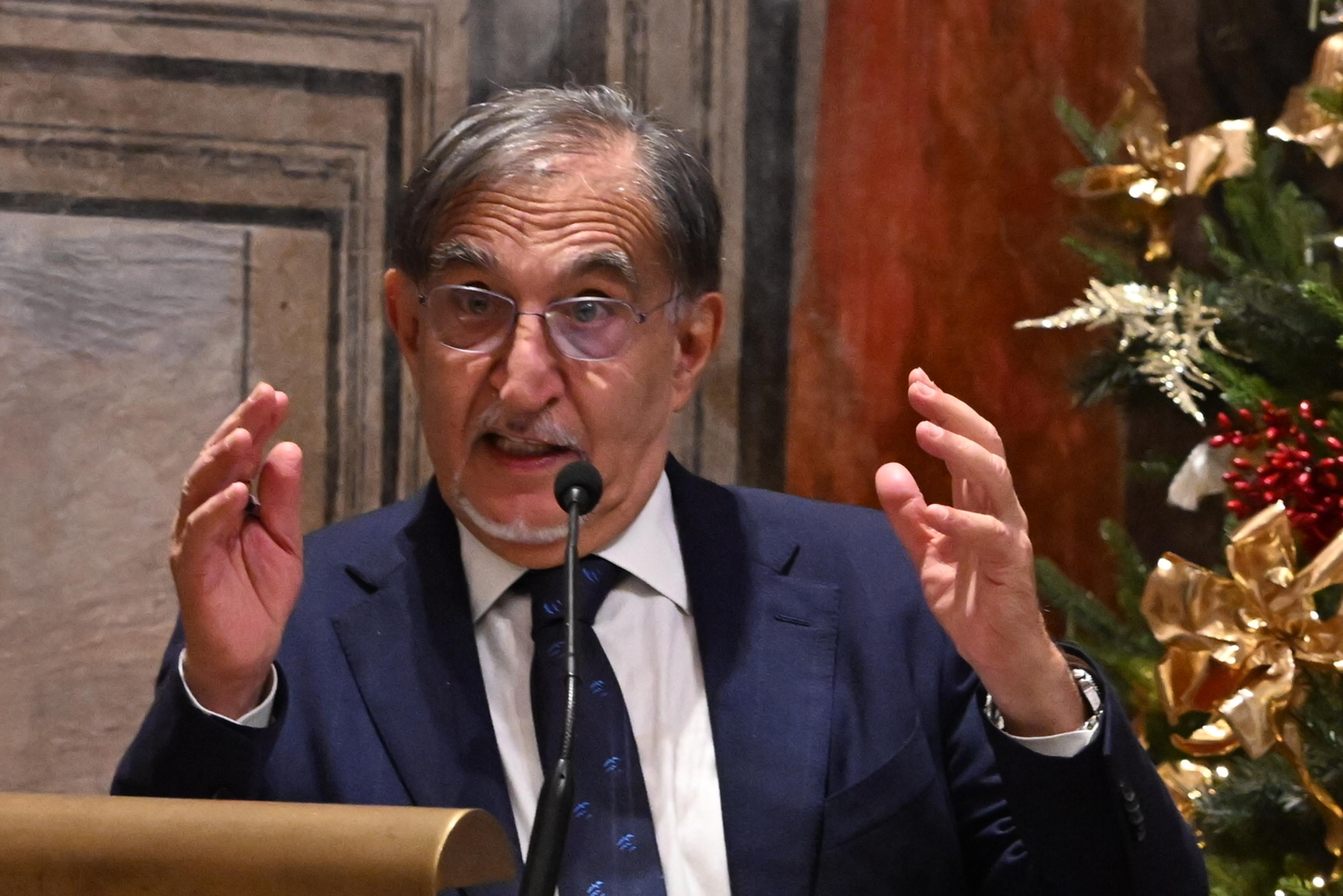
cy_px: 448
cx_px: 672
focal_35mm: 180
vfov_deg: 7.6
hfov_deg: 11.4
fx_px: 6714
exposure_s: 1/320
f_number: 4
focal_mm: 120
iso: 5000
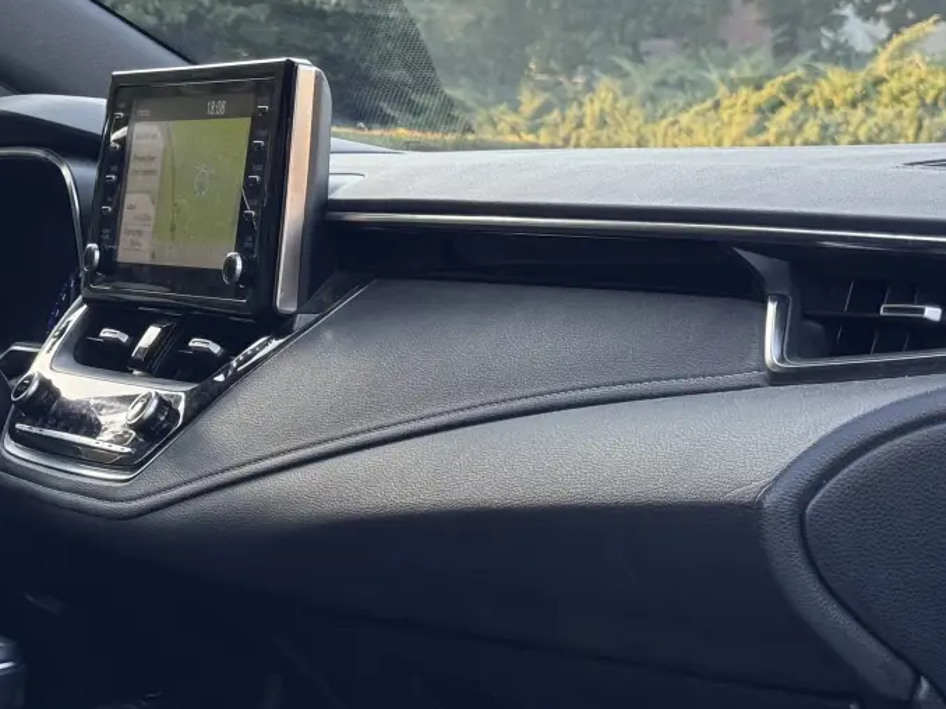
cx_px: 0
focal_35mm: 102
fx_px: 2787
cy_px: 223
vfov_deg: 14.5
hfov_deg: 18.8
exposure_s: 1/121
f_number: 1.78
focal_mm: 6.76
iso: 100
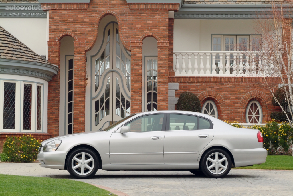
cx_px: 146
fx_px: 648
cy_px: 98
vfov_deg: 17.2
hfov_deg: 25.5
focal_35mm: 80
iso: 100
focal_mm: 53
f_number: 16
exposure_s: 1/8
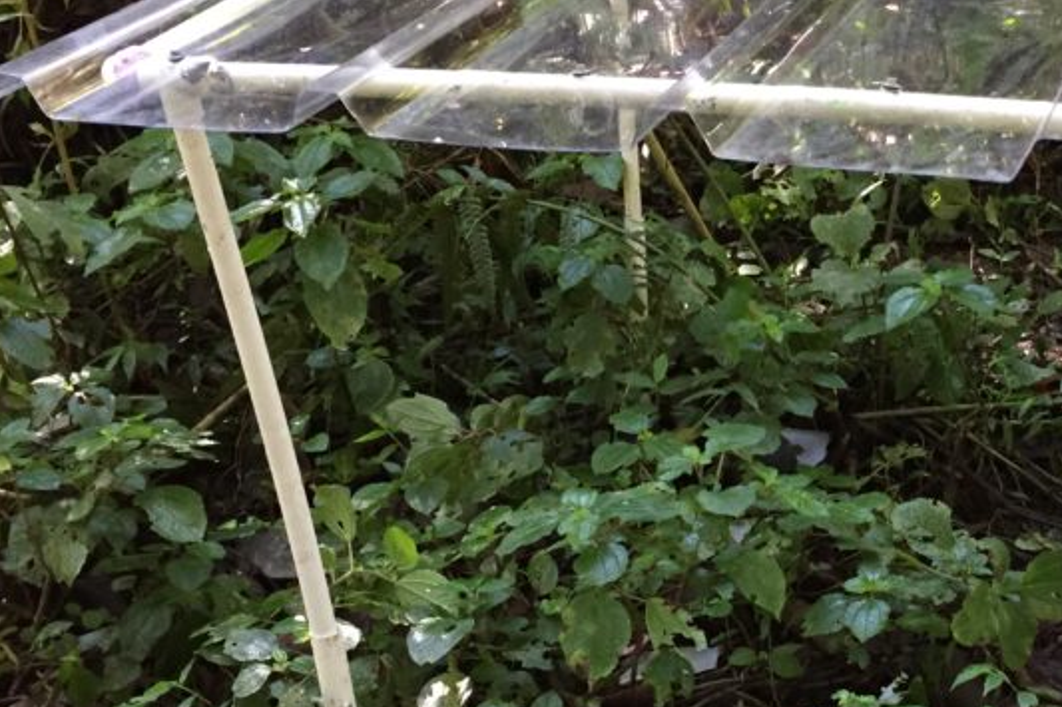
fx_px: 1710
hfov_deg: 33.5
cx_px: 845
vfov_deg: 23.4
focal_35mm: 58
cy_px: 349
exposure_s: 1/30
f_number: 2.2
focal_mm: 4.15
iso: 200
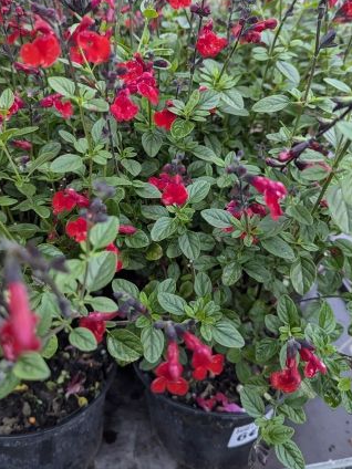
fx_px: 461
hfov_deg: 41.8
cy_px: 199
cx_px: 161
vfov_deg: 53.7
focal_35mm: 34
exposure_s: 1/185
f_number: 1.85
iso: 1119
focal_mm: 6.81
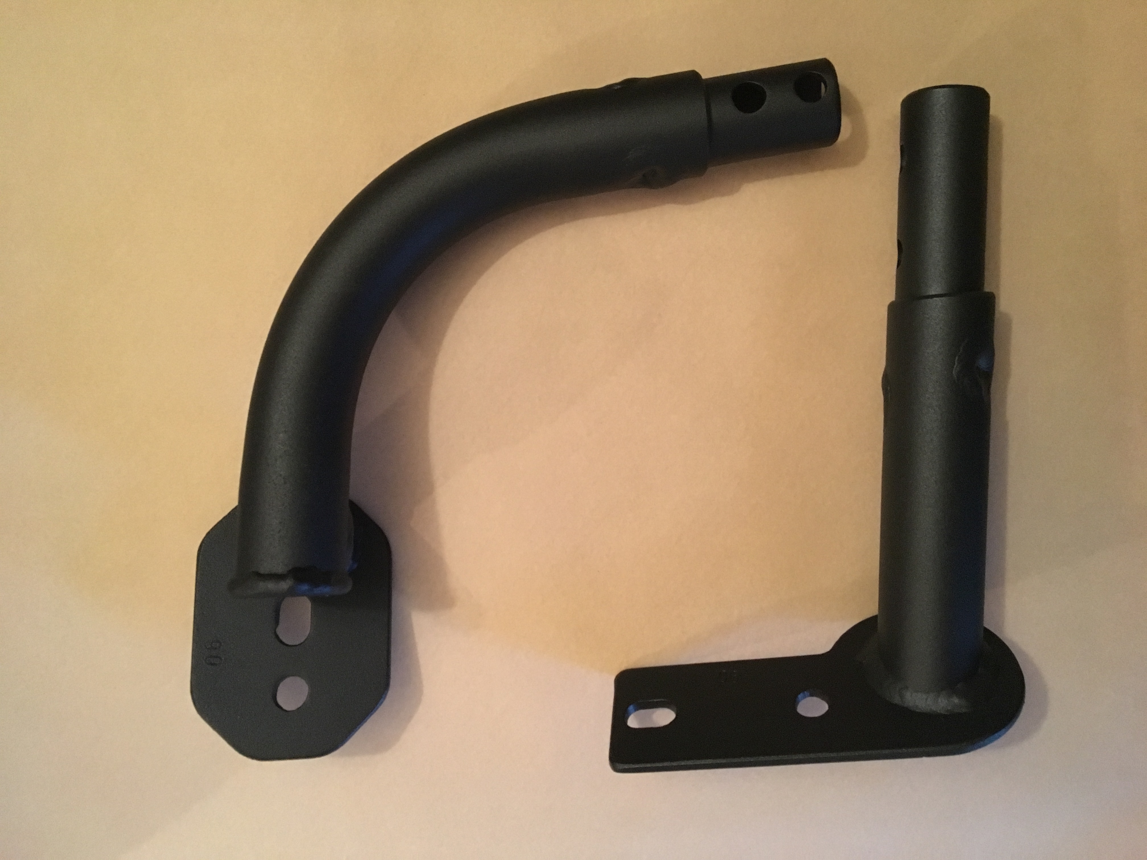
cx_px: 574
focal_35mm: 29
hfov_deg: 61.7
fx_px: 961
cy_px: 430
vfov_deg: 48.2
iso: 320
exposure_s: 1/15
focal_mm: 4.15
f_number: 2.2
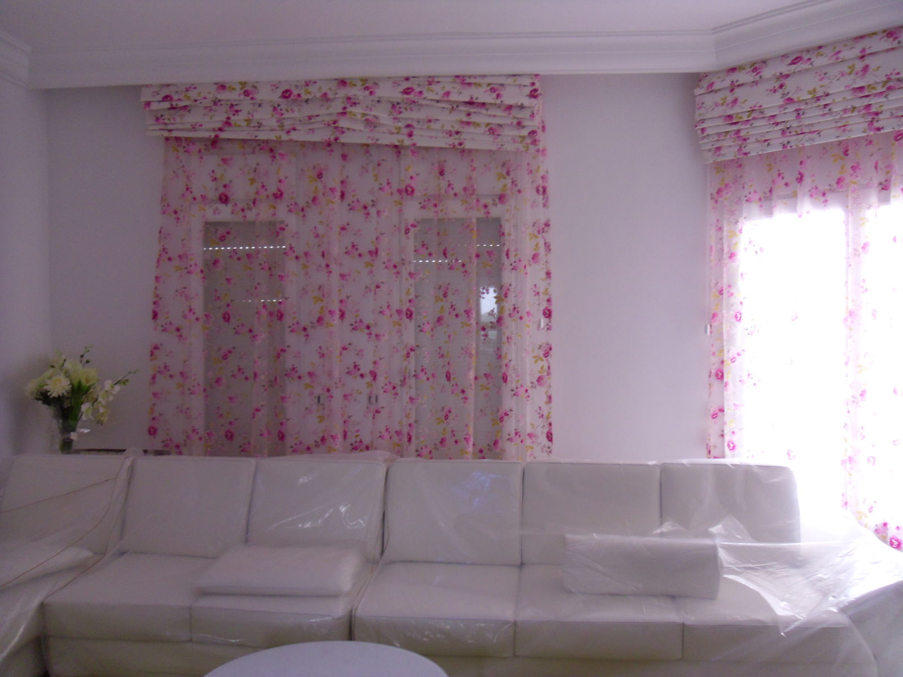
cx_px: 452
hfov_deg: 58.4
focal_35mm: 31
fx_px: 809
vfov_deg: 45.4
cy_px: 338
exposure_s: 1/56
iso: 100
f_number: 3.3
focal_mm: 5.6
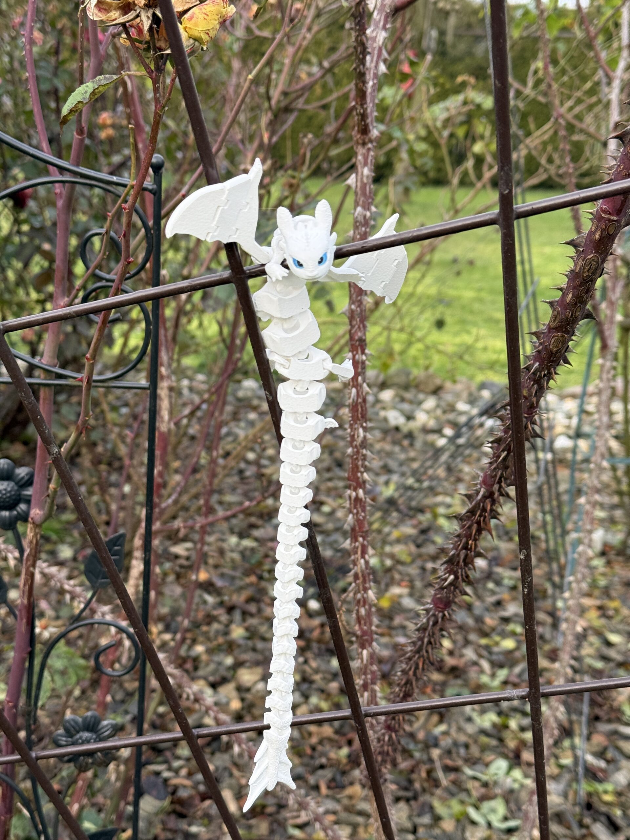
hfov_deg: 30.3
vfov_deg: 39.7
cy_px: 420
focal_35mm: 48
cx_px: 315
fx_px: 1165
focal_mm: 6.76
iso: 64
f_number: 1.78
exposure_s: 1/388
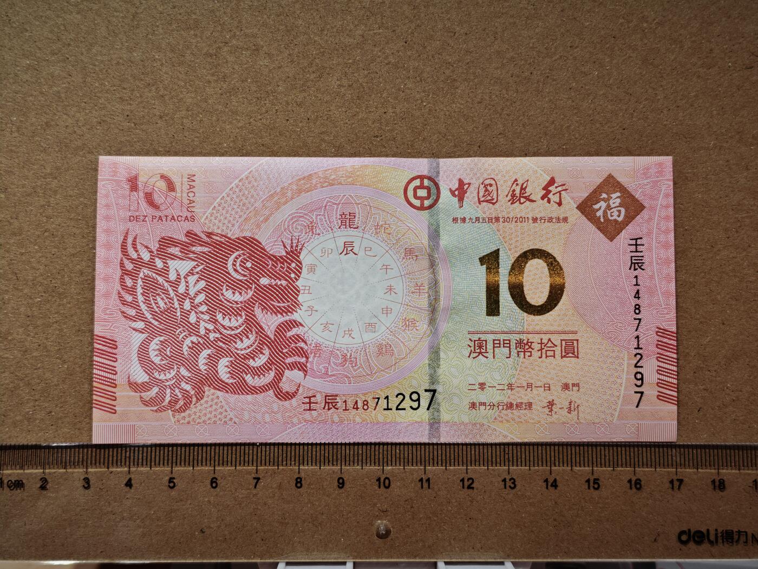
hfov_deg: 38.2
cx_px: 379
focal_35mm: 50
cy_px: 284
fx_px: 1095
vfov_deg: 29.1
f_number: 1.63
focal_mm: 5.85
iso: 160
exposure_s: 1/100
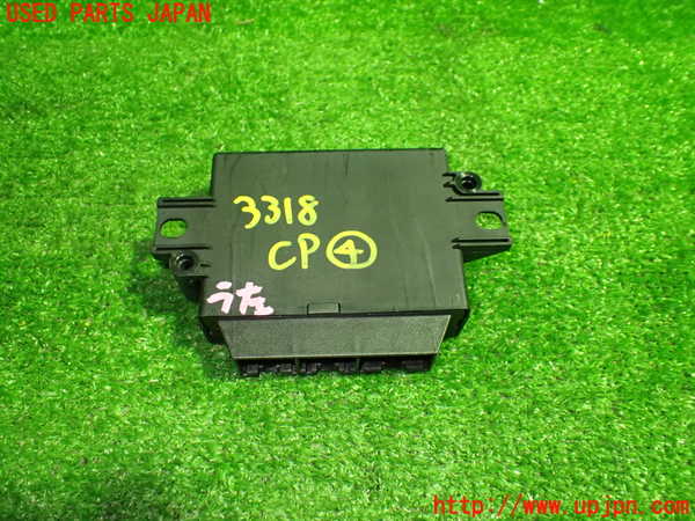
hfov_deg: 60.0
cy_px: 260
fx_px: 602
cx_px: 348
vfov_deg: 46.8
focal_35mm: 30
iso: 800
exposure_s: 1/80
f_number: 2.3
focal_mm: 5.4
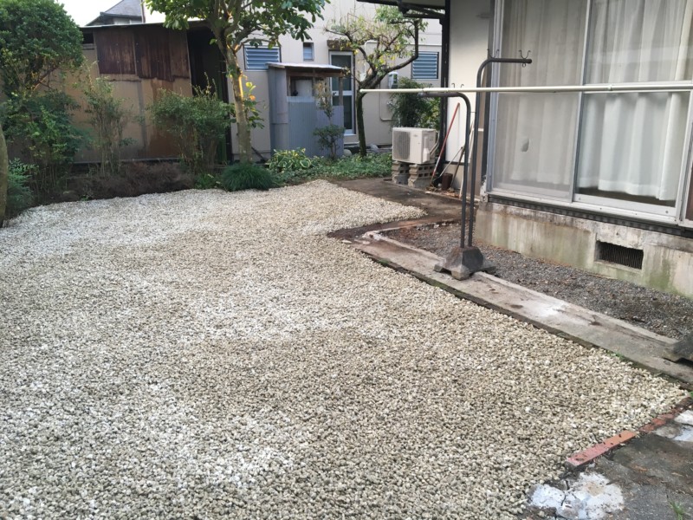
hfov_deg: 61.7
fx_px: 581
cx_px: 346
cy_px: 260
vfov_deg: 48.2
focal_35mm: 29
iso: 50
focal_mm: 4.15
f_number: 2.2
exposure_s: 1/30
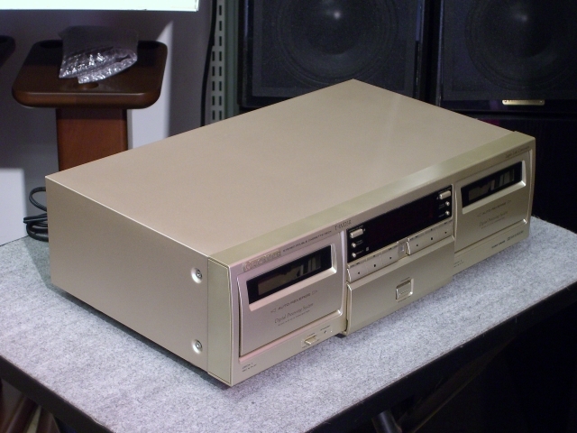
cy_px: 216
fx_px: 1333
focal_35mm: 80
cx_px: 288
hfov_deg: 24.4
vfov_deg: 18.4
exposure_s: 1/20
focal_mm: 16.6
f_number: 4.4
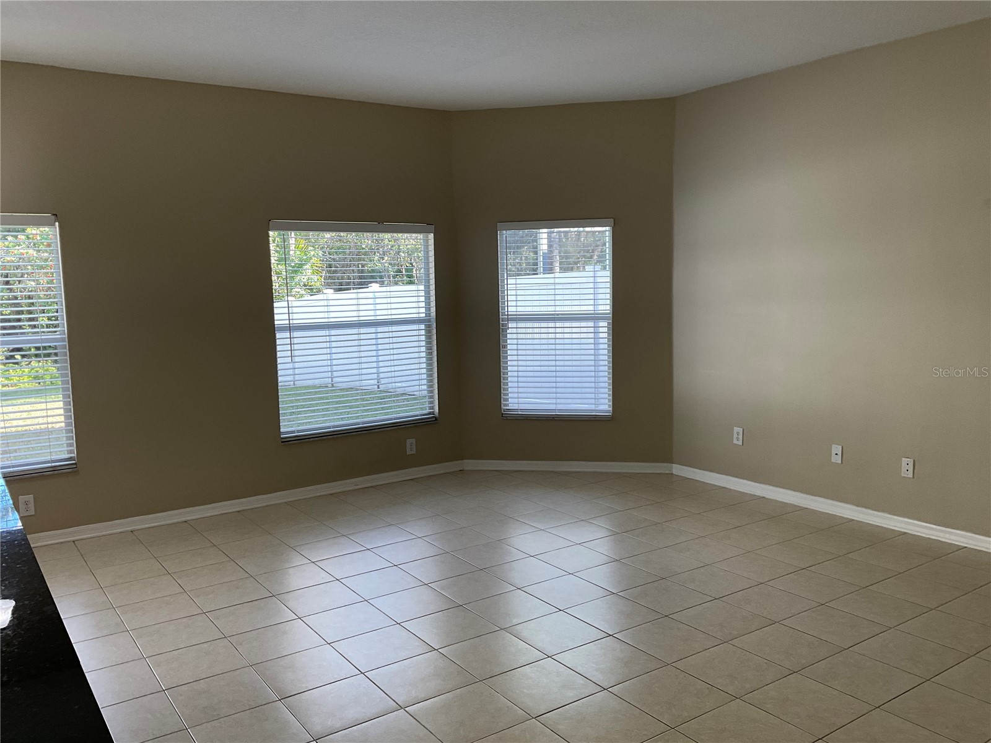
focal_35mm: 29
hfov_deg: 61.7
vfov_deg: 48.2
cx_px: 496
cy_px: 372
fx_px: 830
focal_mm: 3
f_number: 1.8
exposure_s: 1/120
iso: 50
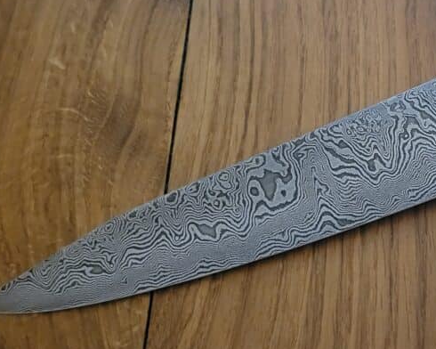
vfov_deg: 28.6
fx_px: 684
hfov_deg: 32.9
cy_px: 146
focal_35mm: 53
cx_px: 419
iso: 1250
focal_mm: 5.4
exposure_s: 1/24
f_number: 1.8
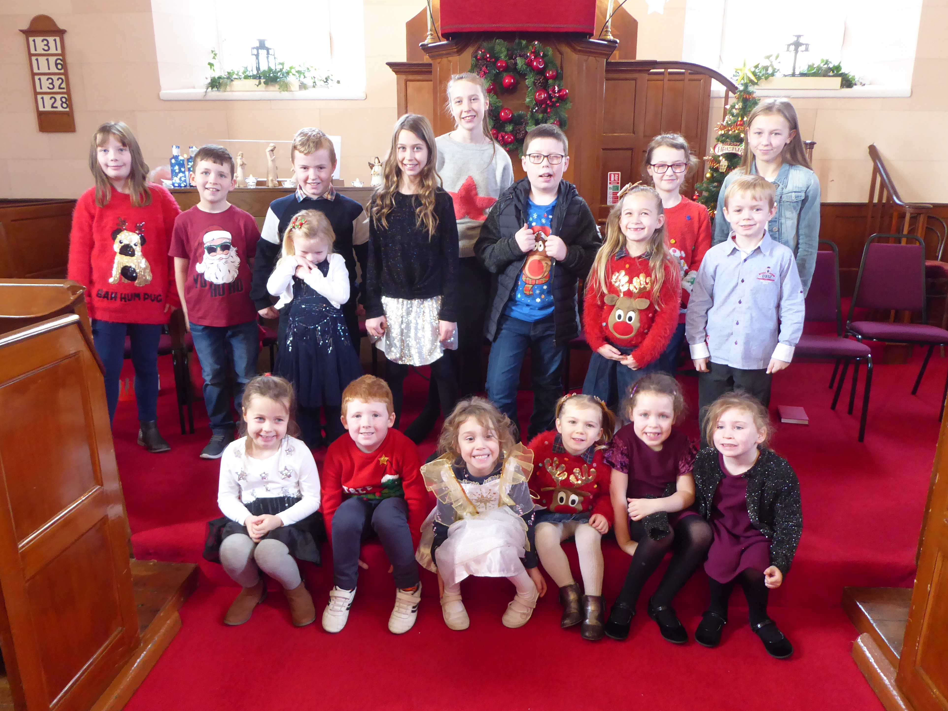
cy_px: 364
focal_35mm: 26
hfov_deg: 67.3
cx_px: 473
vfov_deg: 53.1
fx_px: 712
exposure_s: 1/15
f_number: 3.3
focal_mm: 4.3
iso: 400
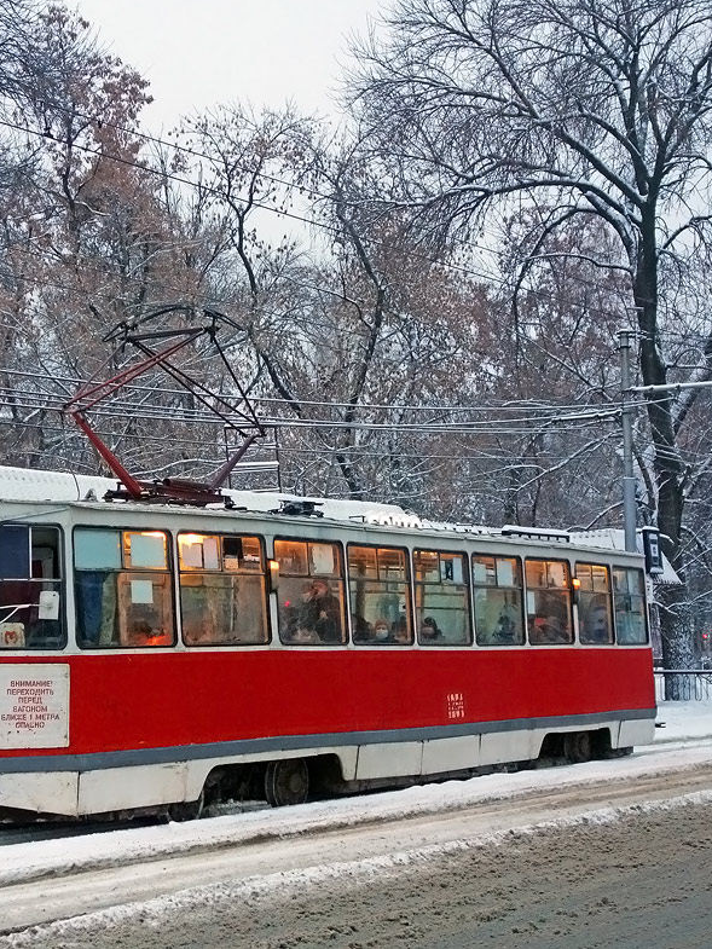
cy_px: 469
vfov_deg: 29.4
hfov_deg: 22.1
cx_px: 183
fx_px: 1810
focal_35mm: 66
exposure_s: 1/50
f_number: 3.2
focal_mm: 16.78
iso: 500
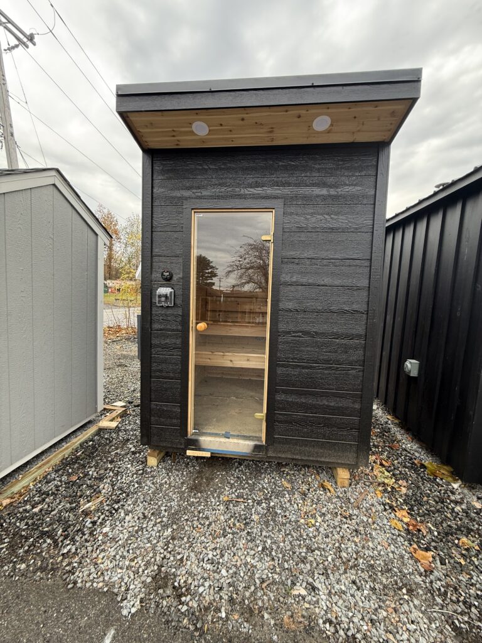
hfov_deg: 85.7
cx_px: 241
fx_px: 260
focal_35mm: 14
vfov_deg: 102.1
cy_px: 322
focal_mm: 2.22
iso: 125
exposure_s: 1/99
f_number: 2.2
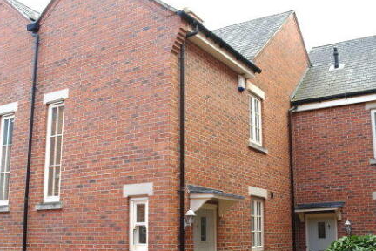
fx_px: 428
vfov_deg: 32.6
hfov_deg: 47.4
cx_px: 205
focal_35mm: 41
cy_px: 146
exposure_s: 1/50
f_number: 5
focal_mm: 18
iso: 100
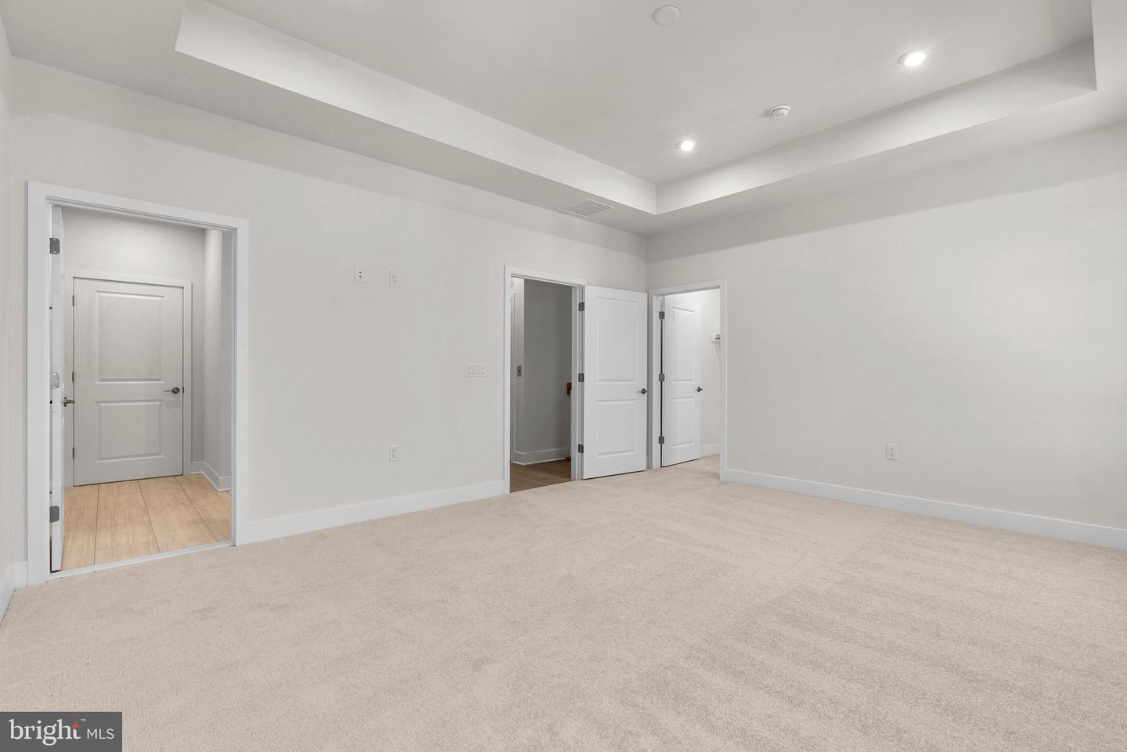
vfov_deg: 73.8
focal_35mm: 16
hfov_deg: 96.7
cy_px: 376
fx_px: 501
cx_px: 564
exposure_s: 1/8
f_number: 8
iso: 320
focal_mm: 16
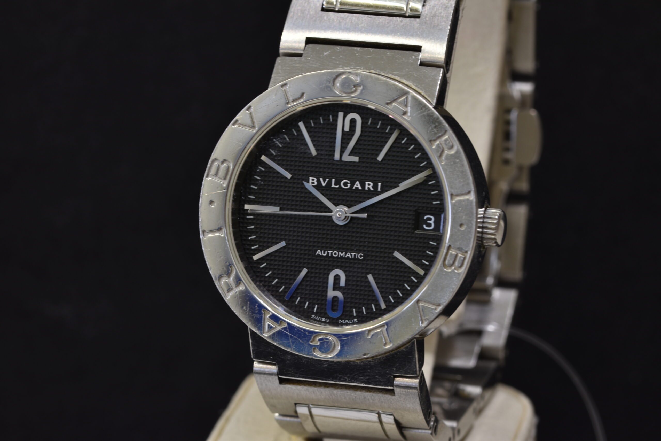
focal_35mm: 135
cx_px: 330
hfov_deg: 15.2
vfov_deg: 10.2
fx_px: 2479
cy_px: 220
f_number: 13
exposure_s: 1/4
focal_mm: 90
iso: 100
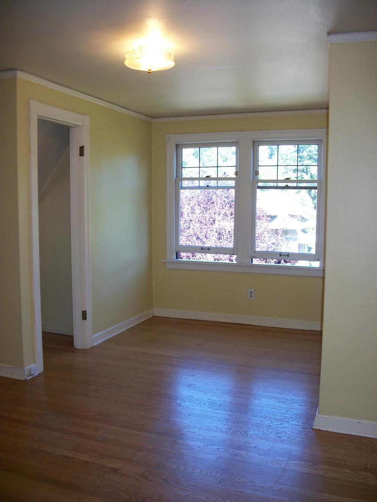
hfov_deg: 44.2
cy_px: 251
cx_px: 188
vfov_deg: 56.8
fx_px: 465
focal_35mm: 32
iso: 80
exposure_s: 1/80
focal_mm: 5.7
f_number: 2.9
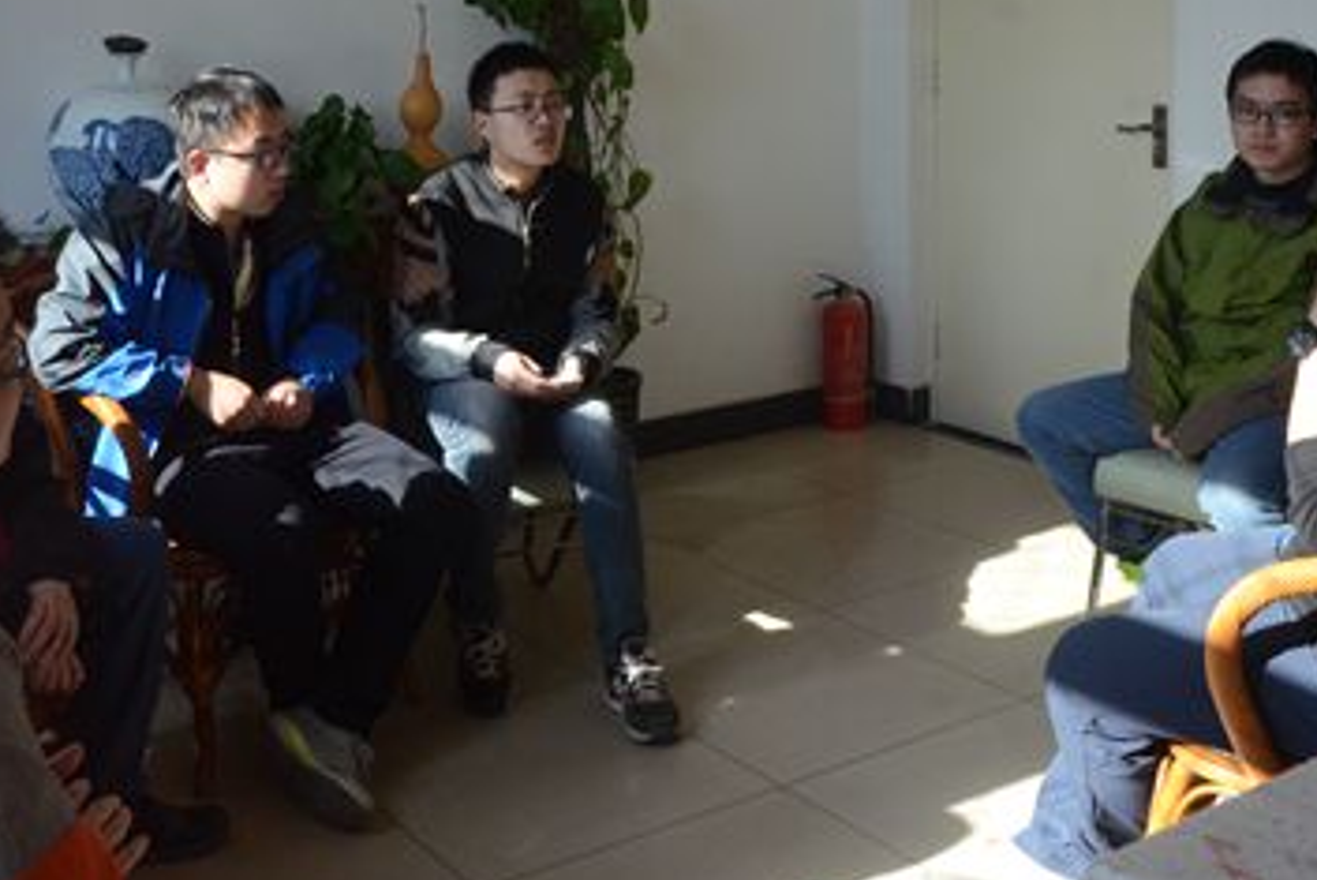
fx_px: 1793
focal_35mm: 49
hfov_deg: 40.3
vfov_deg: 26.7
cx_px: 614
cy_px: 105
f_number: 9
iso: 1600
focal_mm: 18
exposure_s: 1/320
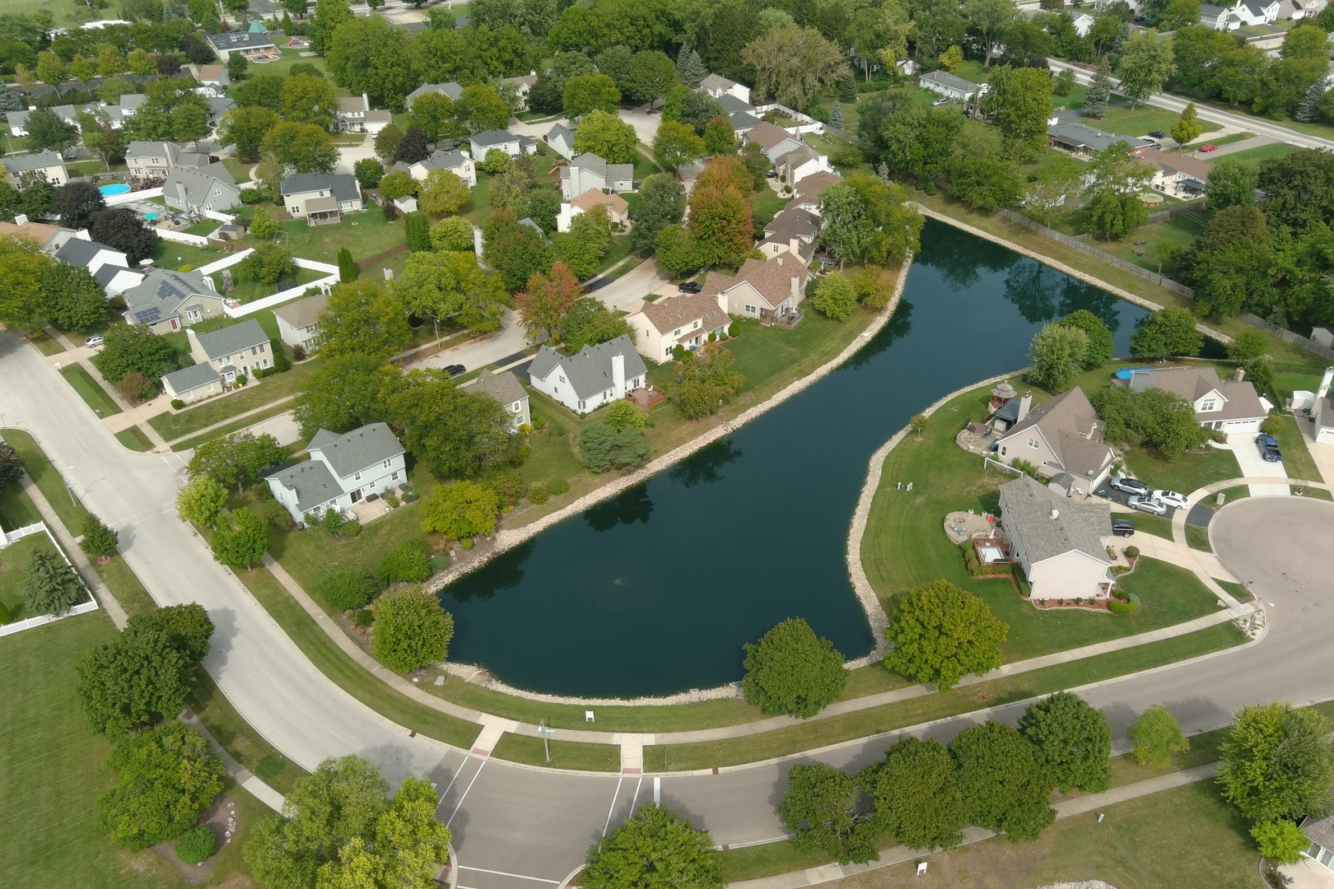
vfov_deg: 45.0
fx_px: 1075
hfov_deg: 63.7
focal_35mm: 29
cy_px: 444
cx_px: 667
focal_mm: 10.57
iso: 100
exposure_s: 1/4
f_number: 11
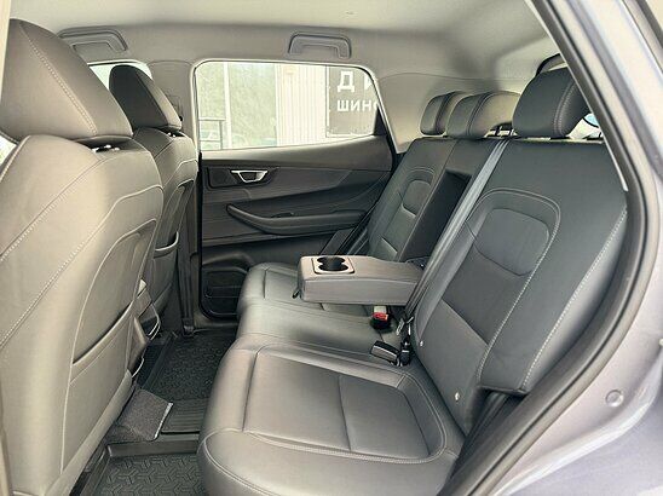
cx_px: 332
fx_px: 459
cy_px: 248
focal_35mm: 24
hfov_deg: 71.6
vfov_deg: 56.7
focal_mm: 6.76
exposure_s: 1/111
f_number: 1.78
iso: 200
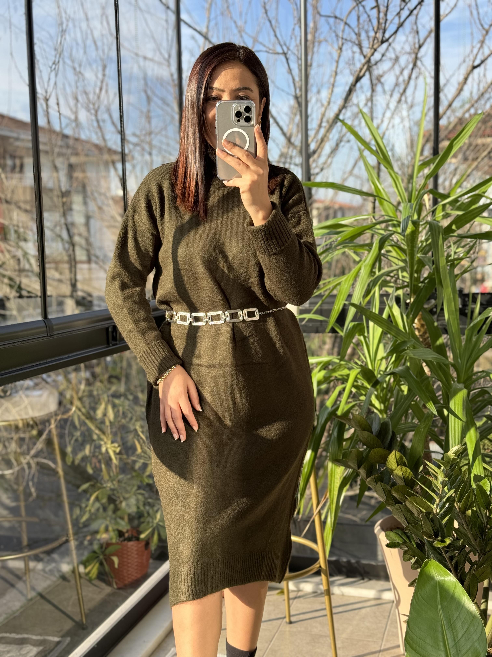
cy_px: 328
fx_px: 910
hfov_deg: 30.3
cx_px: 246
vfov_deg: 39.7
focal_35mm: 48
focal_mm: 6.86
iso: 64
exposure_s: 1/394
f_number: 1.78
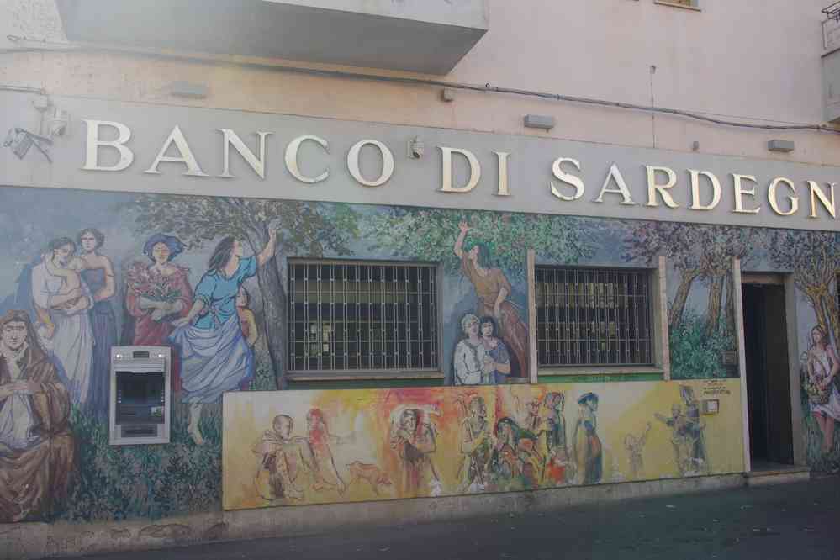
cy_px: 280
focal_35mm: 32
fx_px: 735
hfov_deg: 59.5
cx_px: 420
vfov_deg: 41.7
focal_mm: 21
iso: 200
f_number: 10
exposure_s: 1/50
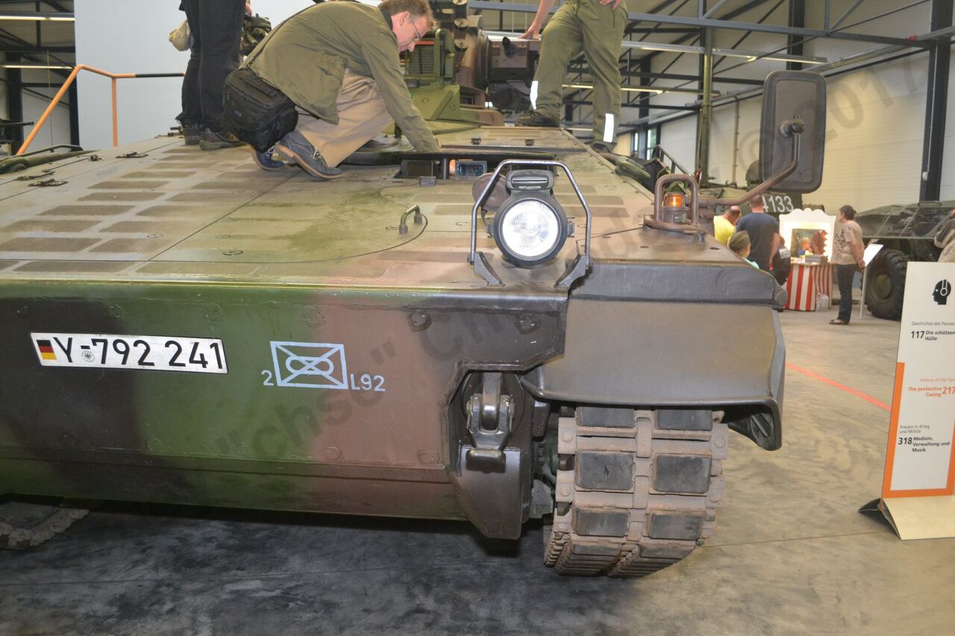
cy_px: 318
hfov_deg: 67.4
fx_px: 716
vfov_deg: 47.9
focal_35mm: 27
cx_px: 478
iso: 1400
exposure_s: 1/60
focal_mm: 18
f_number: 3.5
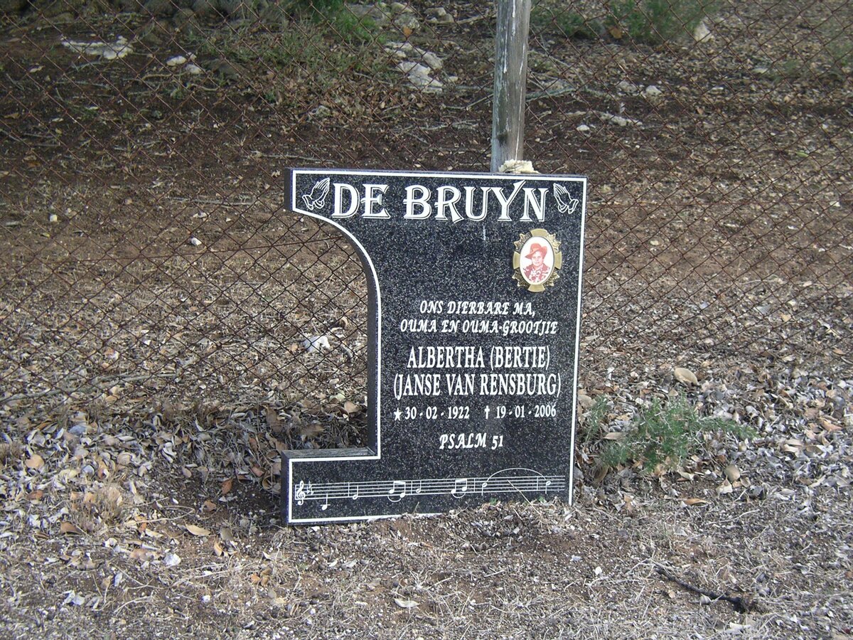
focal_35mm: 70
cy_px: 320
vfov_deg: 21.0
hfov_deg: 27.8
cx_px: 426
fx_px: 1725
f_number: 3.5
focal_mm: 10.8
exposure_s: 1/125
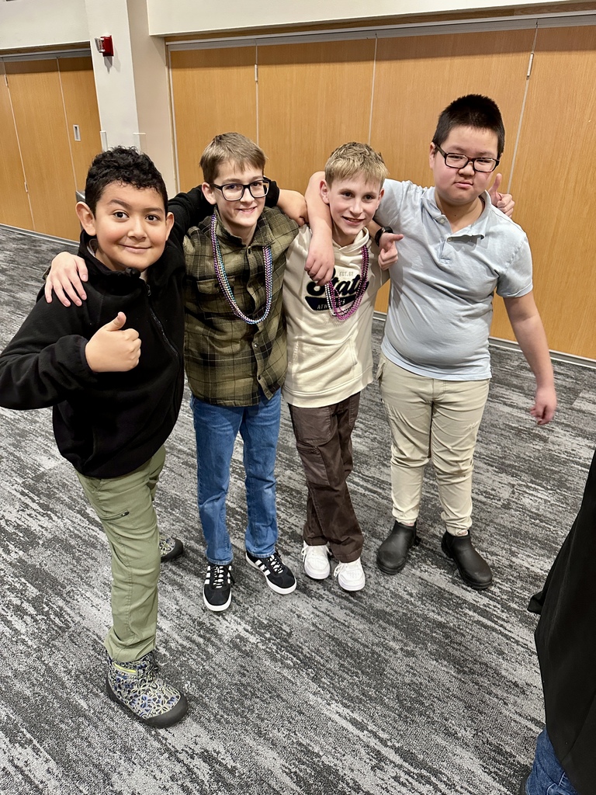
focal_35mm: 24
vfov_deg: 71.6
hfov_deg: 56.8
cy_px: 398
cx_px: 298
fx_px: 551
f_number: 1.78
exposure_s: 1/60
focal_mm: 6.86
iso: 500
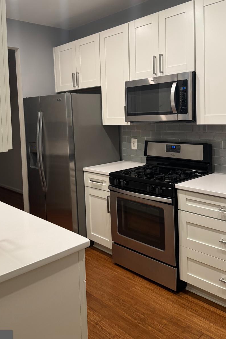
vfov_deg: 58.3
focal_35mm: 32
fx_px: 301
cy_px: 136
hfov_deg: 41.1
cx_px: 105
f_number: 1.78
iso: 160
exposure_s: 1/60
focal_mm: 6.76
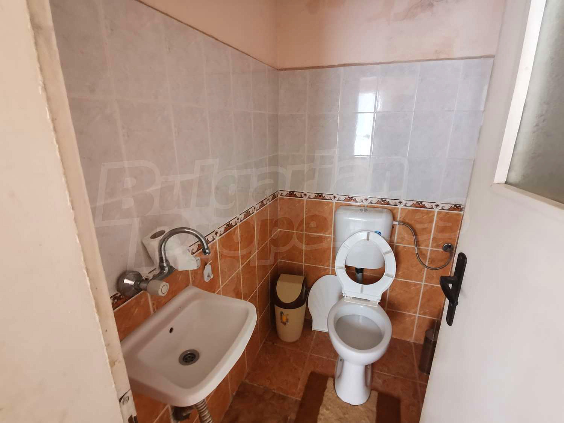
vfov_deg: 74.7
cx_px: 282
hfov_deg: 91.0
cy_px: 212
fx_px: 277
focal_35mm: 17
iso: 640
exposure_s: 1/16.7
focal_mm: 2.23
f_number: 2.2
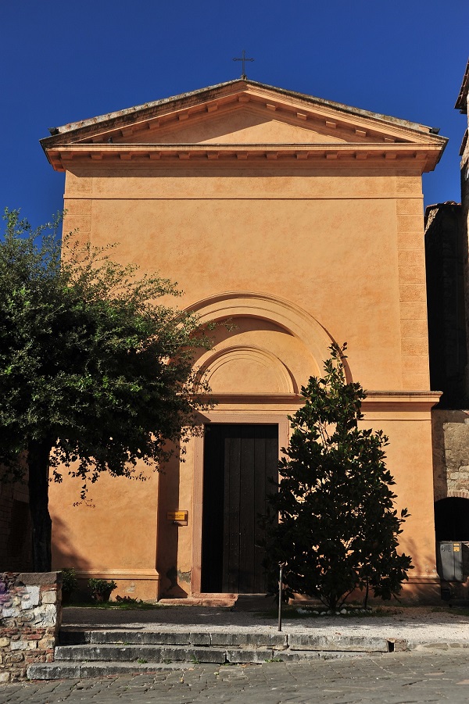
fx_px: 978
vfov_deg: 39.6
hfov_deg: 27.0
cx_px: 234
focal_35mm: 50
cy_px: 352
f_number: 5.6
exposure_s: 1/640
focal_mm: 50
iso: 200
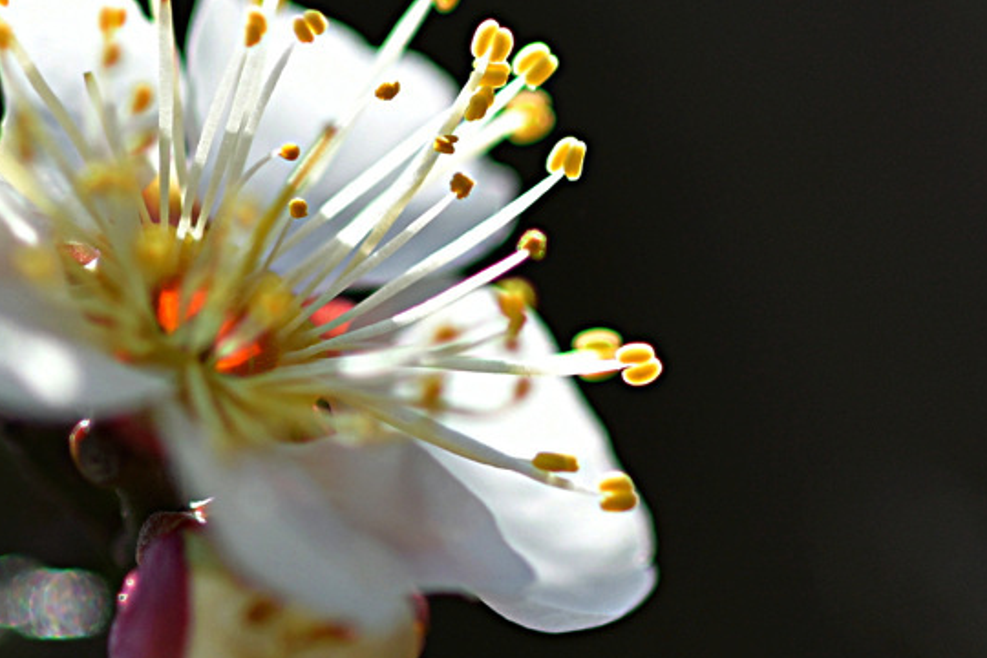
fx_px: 8526
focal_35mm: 311
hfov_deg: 6.6
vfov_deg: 4.4
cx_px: 647
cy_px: 574
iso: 200
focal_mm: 105
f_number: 3.5
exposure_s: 1/2000
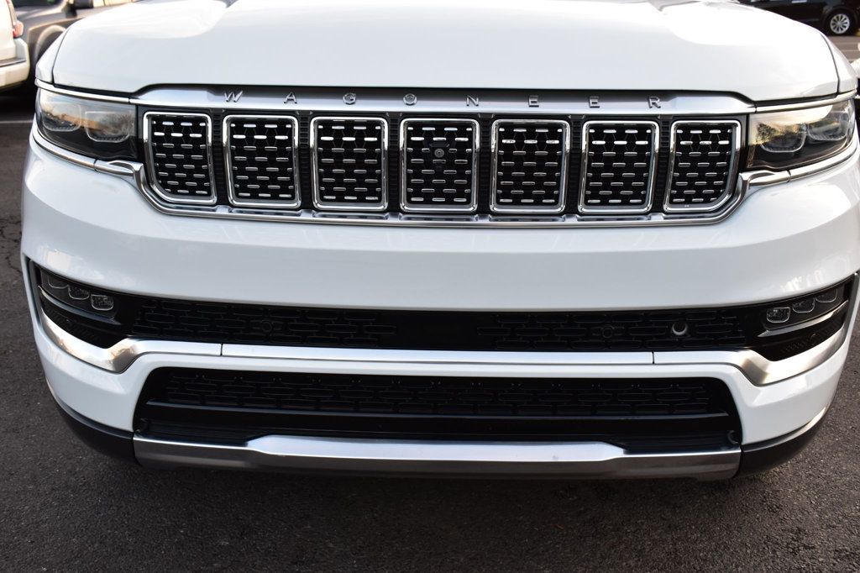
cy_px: 286
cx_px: 430
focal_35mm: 38
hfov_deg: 51.3
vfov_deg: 35.5
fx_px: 895
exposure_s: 1/30
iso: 400
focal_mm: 25
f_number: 7.1
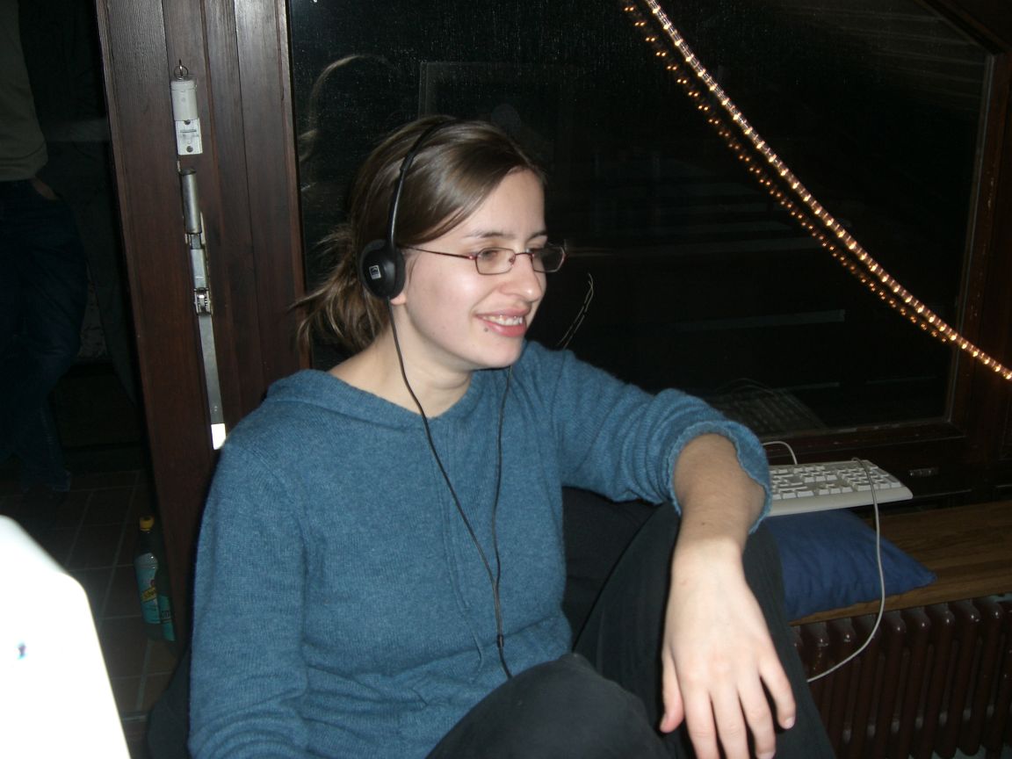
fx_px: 1111
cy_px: 380
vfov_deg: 37.7
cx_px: 506
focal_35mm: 38
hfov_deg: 49.0
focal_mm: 6.2
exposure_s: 1/60
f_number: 2.7
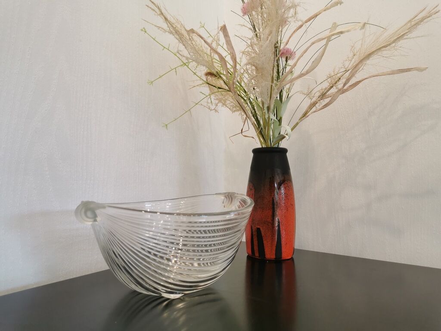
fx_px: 344
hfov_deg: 65.3
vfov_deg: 51.4
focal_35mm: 27
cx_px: 220
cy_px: 166
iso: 100
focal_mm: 5.58
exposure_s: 1/50
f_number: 1.8
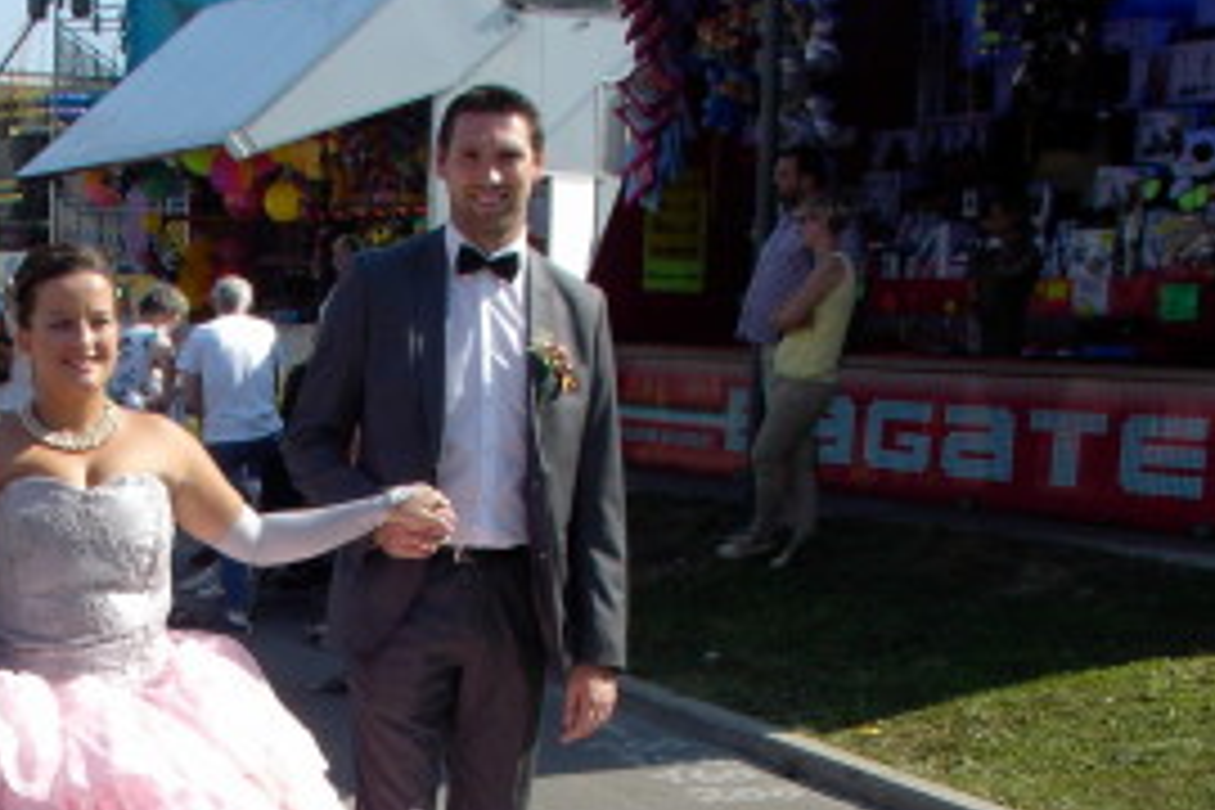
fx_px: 2497
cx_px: 158
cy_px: 792
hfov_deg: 26.6
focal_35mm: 74
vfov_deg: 18.0
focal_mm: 6.2
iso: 70
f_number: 5
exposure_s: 1/300
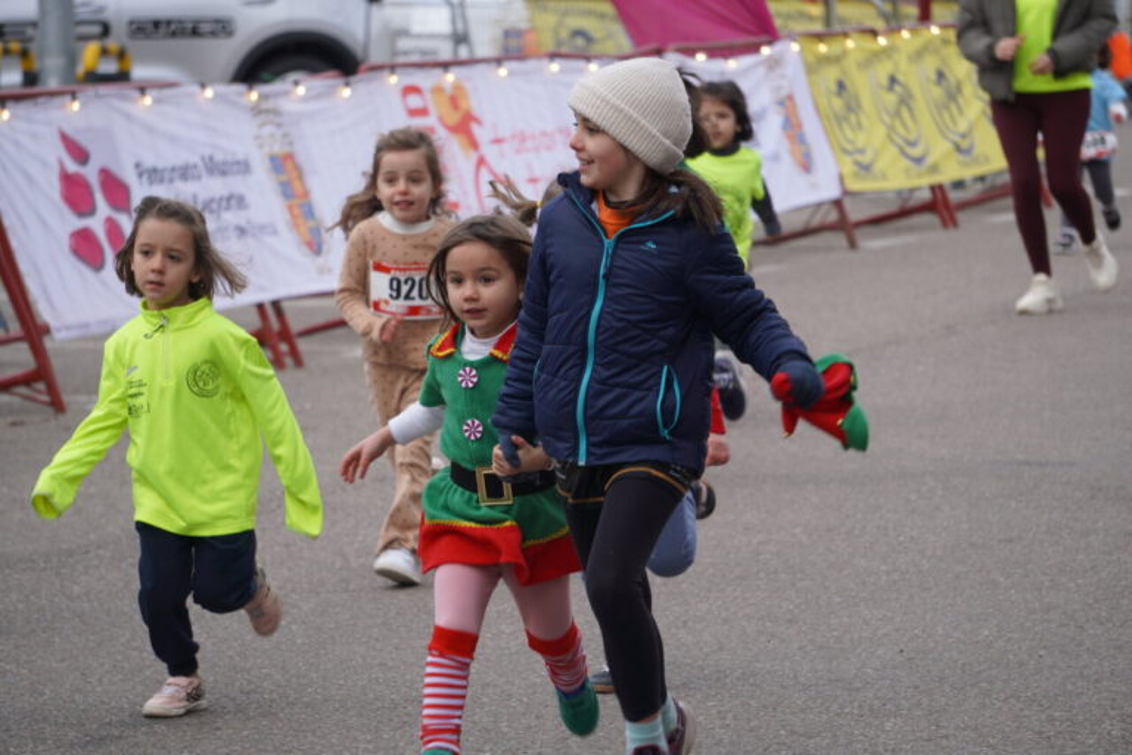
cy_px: 378
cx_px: 566
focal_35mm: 216
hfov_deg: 9.5
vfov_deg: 6.4
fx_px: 6791
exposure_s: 1/250
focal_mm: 144
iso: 200
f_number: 5.6
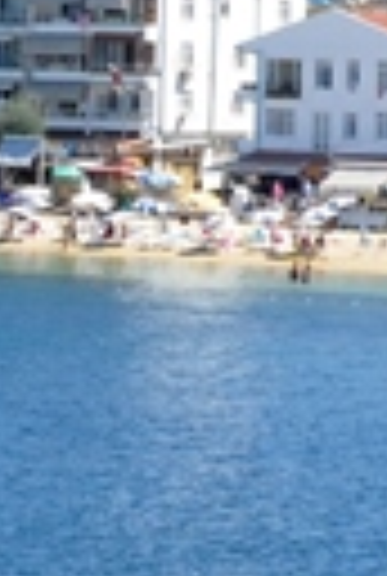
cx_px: 130
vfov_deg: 8.6
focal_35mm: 239
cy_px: 234
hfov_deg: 5.8
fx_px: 3833
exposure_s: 1/250
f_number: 8
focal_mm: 20
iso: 125
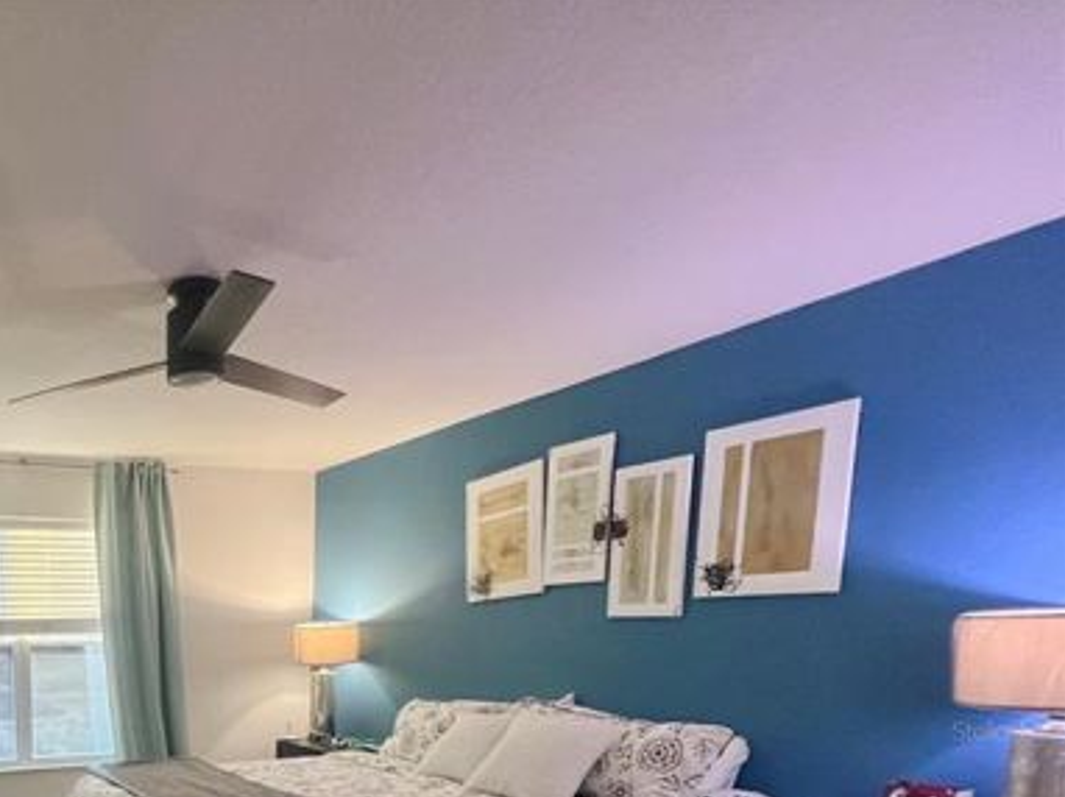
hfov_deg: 59.6
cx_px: 85
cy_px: 730
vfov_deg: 49.9
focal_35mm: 24
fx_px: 738
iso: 250
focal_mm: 1.57
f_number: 1.8
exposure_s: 1/59
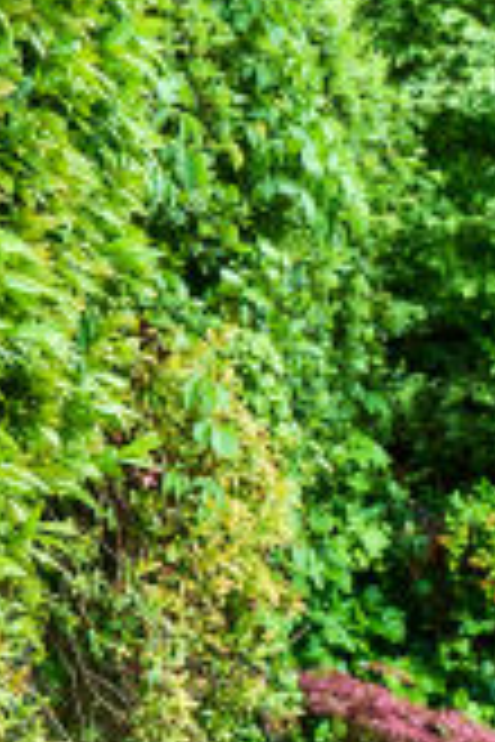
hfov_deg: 9.1
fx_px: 2990
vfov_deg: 13.4
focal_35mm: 145
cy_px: 1066
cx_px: 855
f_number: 5.6
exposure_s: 1/160
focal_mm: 41
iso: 200
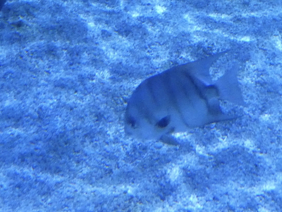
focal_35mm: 20
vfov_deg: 66.0
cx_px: 141
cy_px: 106
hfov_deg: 81.7
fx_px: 163
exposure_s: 1/50
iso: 1600
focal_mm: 3.6
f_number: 2.8
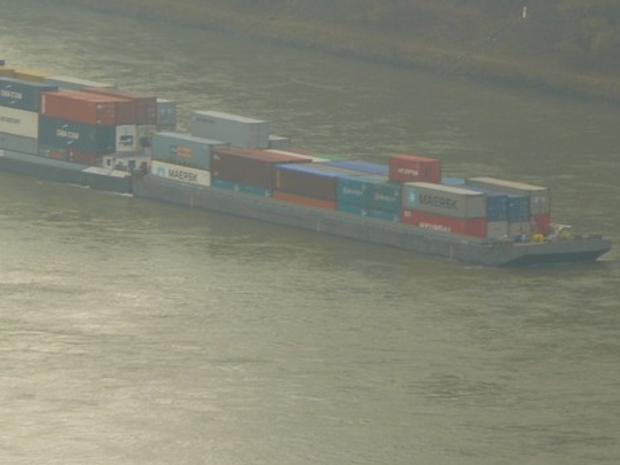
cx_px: 144
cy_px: 126
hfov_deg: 4.0
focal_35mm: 501
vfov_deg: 3.0
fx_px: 8973
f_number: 11
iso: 100
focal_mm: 65.5
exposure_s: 1/30
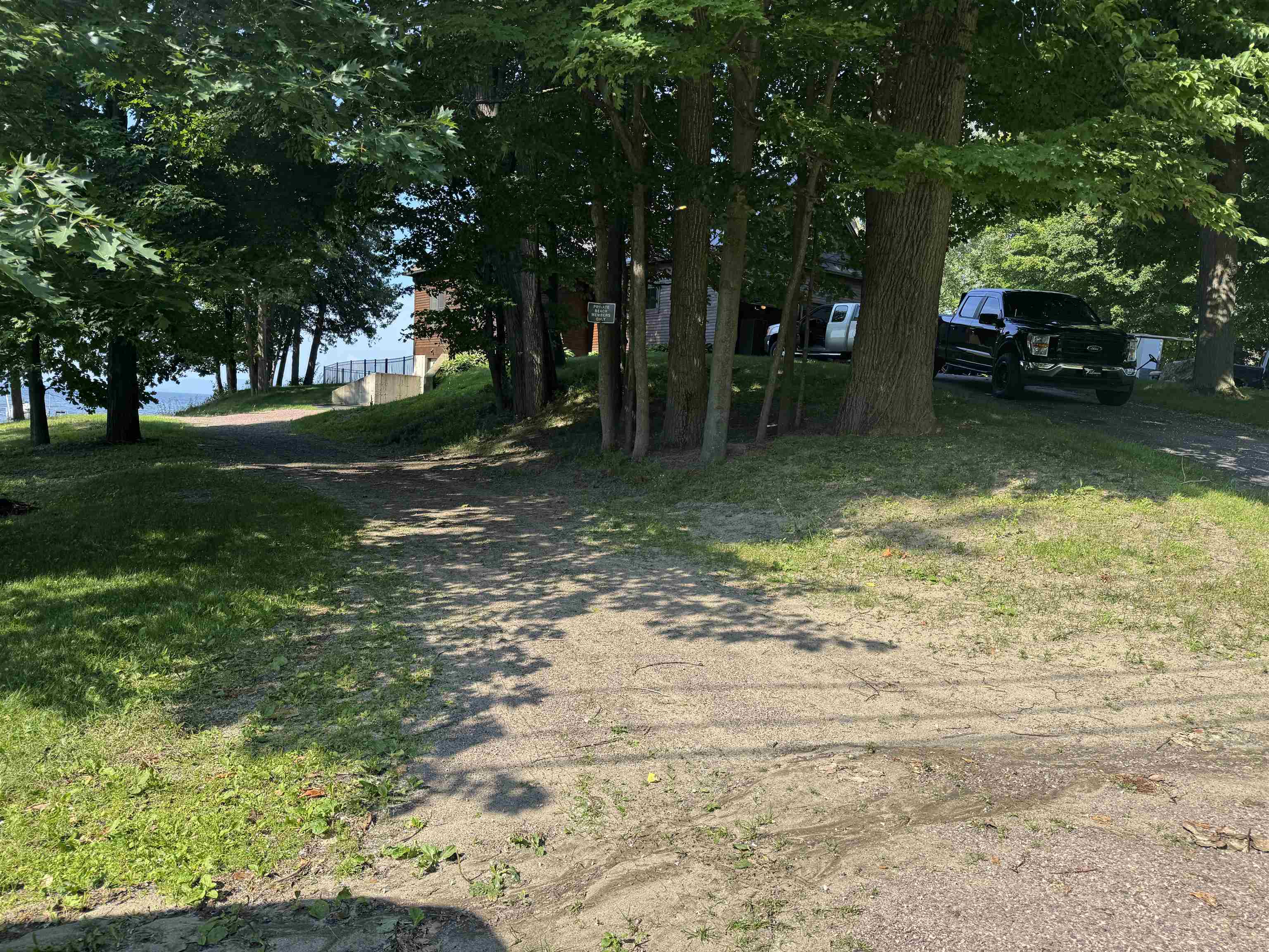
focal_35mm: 24
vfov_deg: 56.8
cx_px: 634
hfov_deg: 71.6
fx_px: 880
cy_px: 476
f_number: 1.78
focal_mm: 6.76
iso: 80
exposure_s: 1/1818
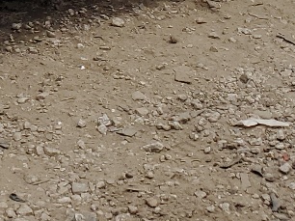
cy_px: -245
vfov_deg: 10.0
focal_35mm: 136
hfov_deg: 13.6
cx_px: -154
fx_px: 1158
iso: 50
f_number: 1.5
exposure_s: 1/2500
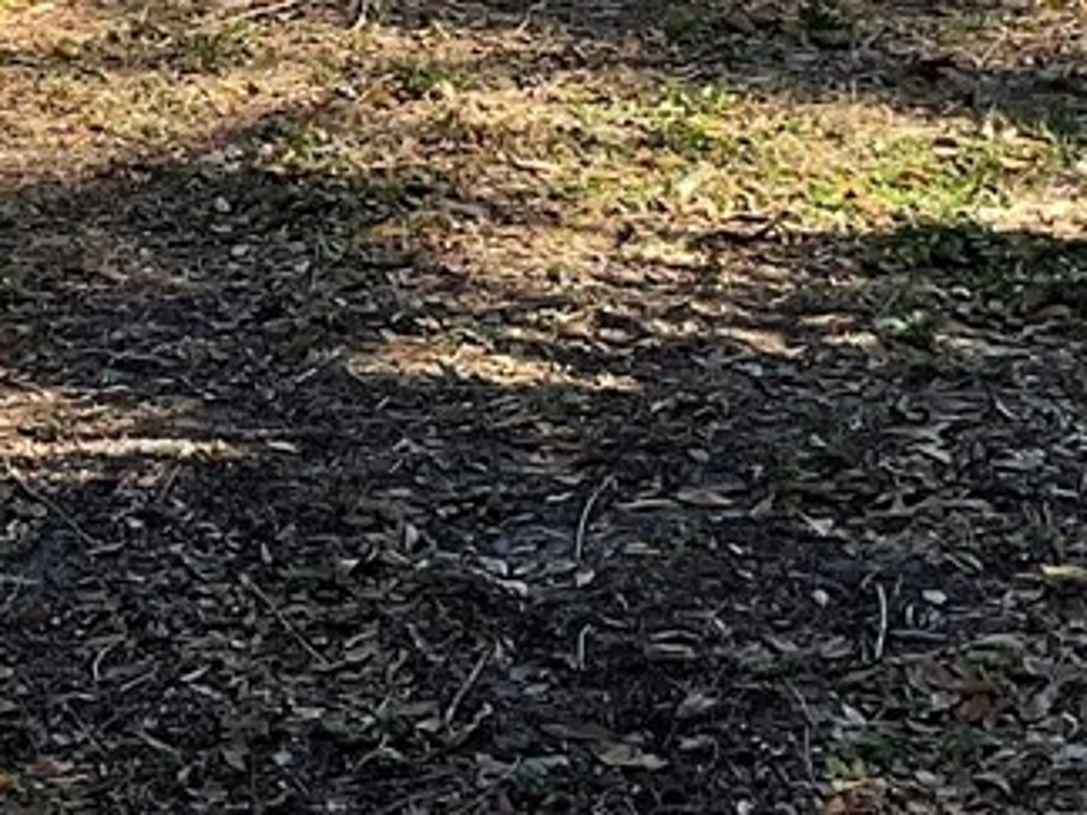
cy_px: -241
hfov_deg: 13.8
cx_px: 369
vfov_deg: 10.2
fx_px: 4490
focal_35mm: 143
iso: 16
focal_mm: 3
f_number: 1.8
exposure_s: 1/759
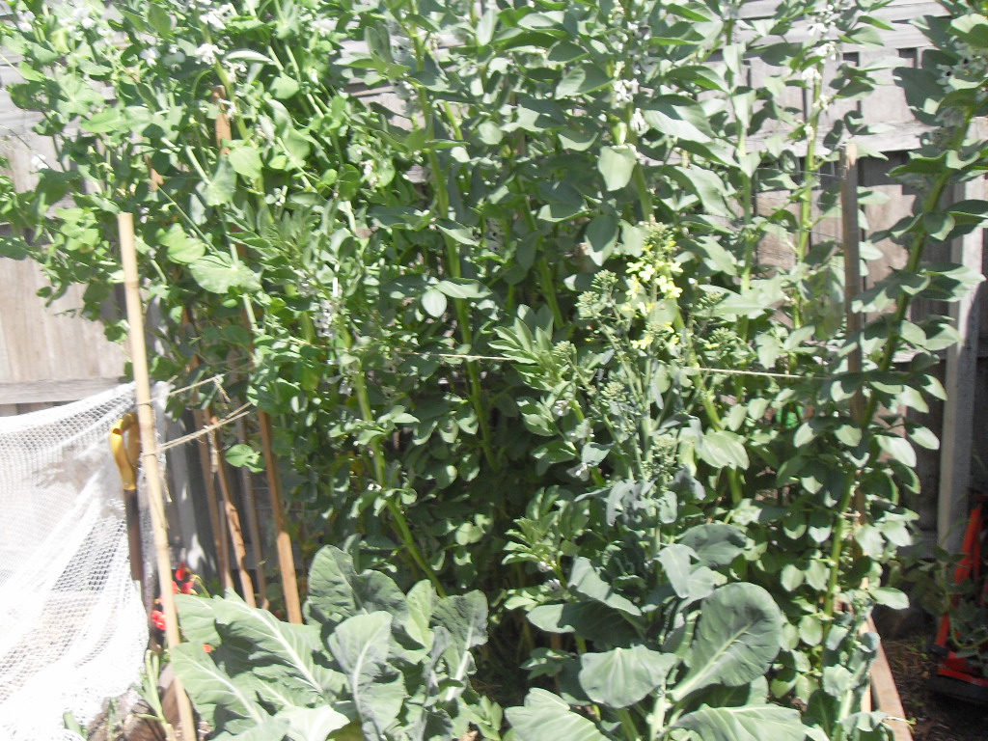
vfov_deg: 38.7
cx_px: 494
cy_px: 370
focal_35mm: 37
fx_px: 1056
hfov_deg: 50.1
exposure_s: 1/45
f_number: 8.9
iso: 80
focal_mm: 6.3
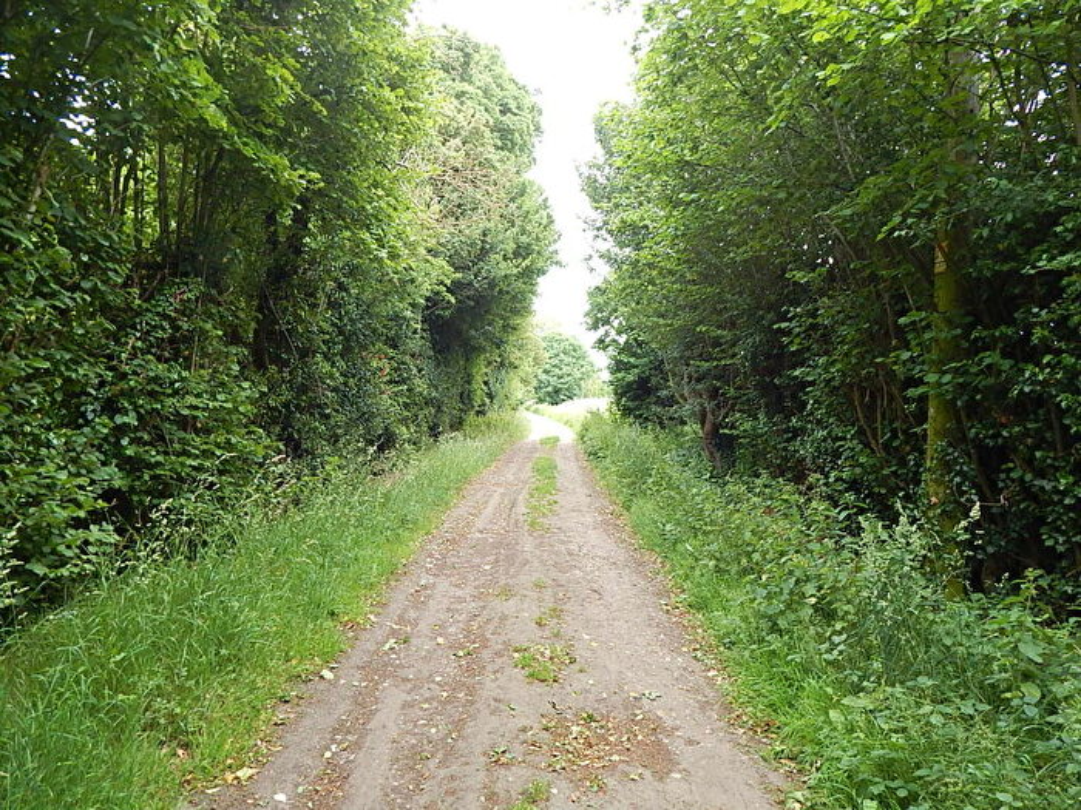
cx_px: 540
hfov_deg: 76.4
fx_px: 687
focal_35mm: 22
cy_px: 405
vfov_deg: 61.1
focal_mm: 4
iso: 125
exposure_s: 1/80
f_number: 3
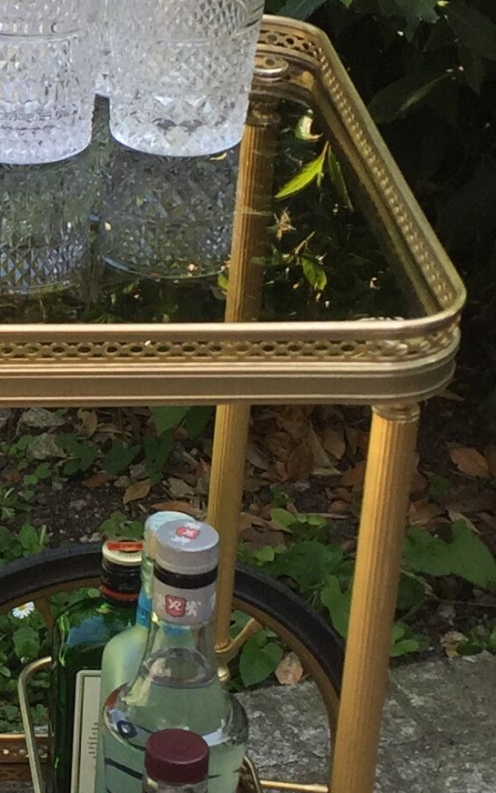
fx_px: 2487
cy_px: 412
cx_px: -287
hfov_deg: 10.9
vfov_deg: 18.1
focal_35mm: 115
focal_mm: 4.15
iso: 32
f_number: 2.2
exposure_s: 1/311
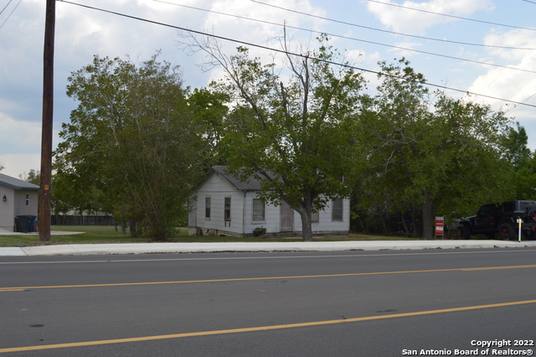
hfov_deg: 53.2
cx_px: 268
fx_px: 536
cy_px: 178
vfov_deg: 36.8
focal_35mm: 36
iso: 100
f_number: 6.3
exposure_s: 1/200
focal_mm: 24
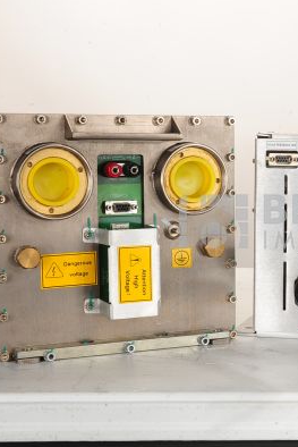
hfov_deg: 17.6
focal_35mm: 76
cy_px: 222
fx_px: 943
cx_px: 292
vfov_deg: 26.6
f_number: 16
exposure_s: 1/250
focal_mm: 50
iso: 320
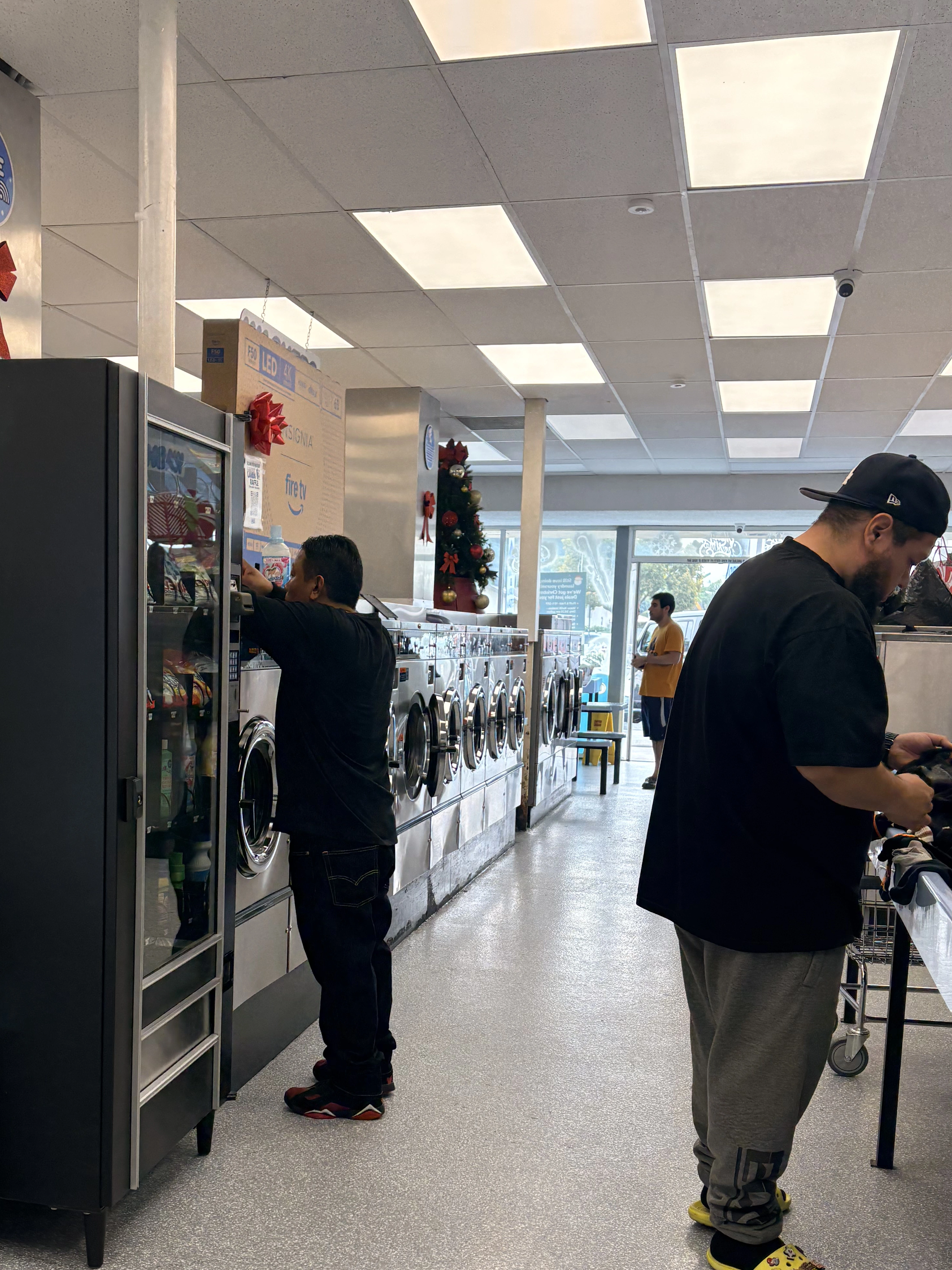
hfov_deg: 37.5
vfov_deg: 48.6
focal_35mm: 38
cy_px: 787
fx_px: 1393
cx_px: 357
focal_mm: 5.96
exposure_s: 1/213
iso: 100
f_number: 1.6
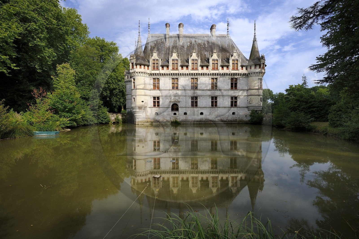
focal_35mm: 17
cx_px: 180
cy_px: 120
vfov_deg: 70.3
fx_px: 169
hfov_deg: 93.3
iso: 200
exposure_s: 1/160
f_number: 13
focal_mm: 17
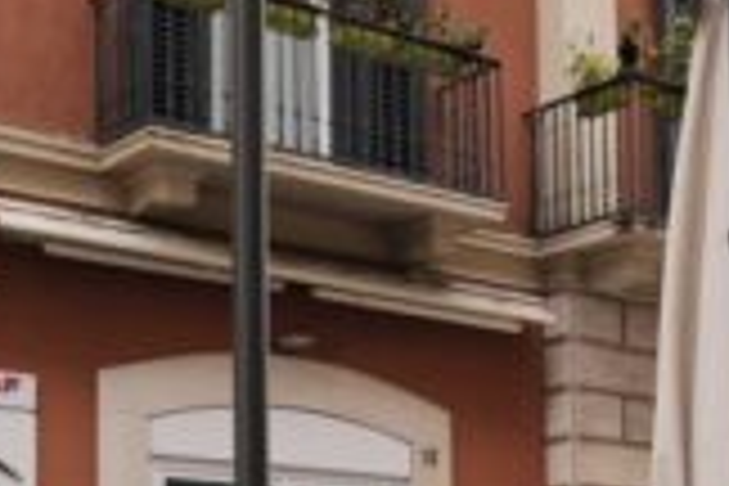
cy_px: 583
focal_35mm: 86
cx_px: 567
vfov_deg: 15.3
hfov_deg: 23.4
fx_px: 1741
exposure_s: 1/160
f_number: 8
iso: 400
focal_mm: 20
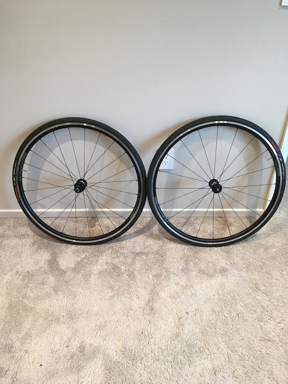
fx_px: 322
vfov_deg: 61.7
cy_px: 192
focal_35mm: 29
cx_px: 144
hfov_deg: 48.2
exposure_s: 1/30
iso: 64
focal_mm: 4.15
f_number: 2.2
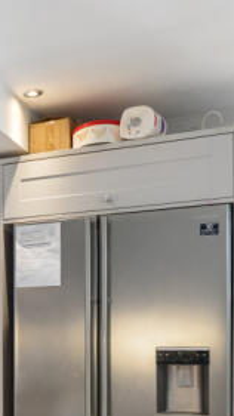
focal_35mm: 63
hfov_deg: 16.5
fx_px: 694
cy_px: 350
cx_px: -166
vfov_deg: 32.2
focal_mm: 16.5
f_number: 6.3
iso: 320
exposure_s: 1/2.5
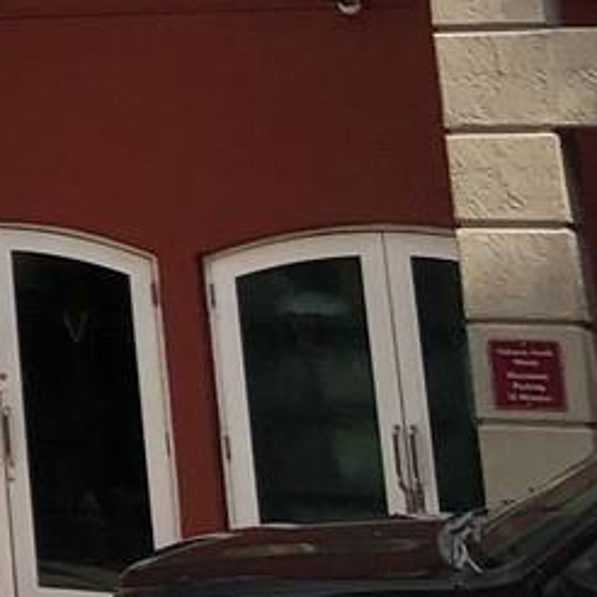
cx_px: -1260
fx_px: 3141
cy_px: -551
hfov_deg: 8.7
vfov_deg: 10.1
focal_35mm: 161
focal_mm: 4
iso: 20
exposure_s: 1/2208
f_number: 1.8
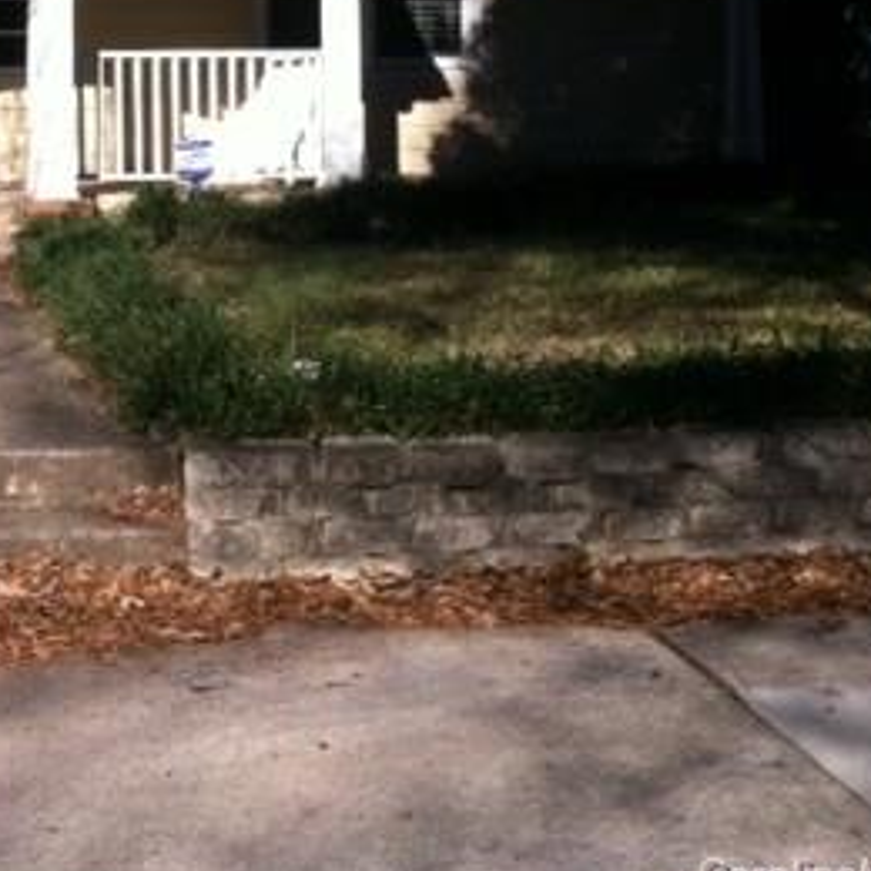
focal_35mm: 76
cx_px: 10
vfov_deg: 22.3
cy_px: 107
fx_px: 2164
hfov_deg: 22.0
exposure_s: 1/789
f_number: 2.8
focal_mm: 3.85
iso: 80
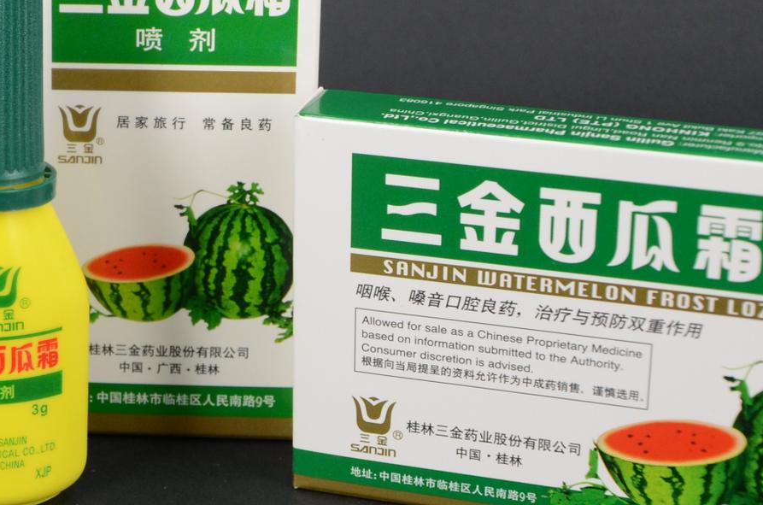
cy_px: 163
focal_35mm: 138
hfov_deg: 14.7
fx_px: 2918
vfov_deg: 9.9
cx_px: 59
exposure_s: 1/160
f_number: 7.1
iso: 400
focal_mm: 34
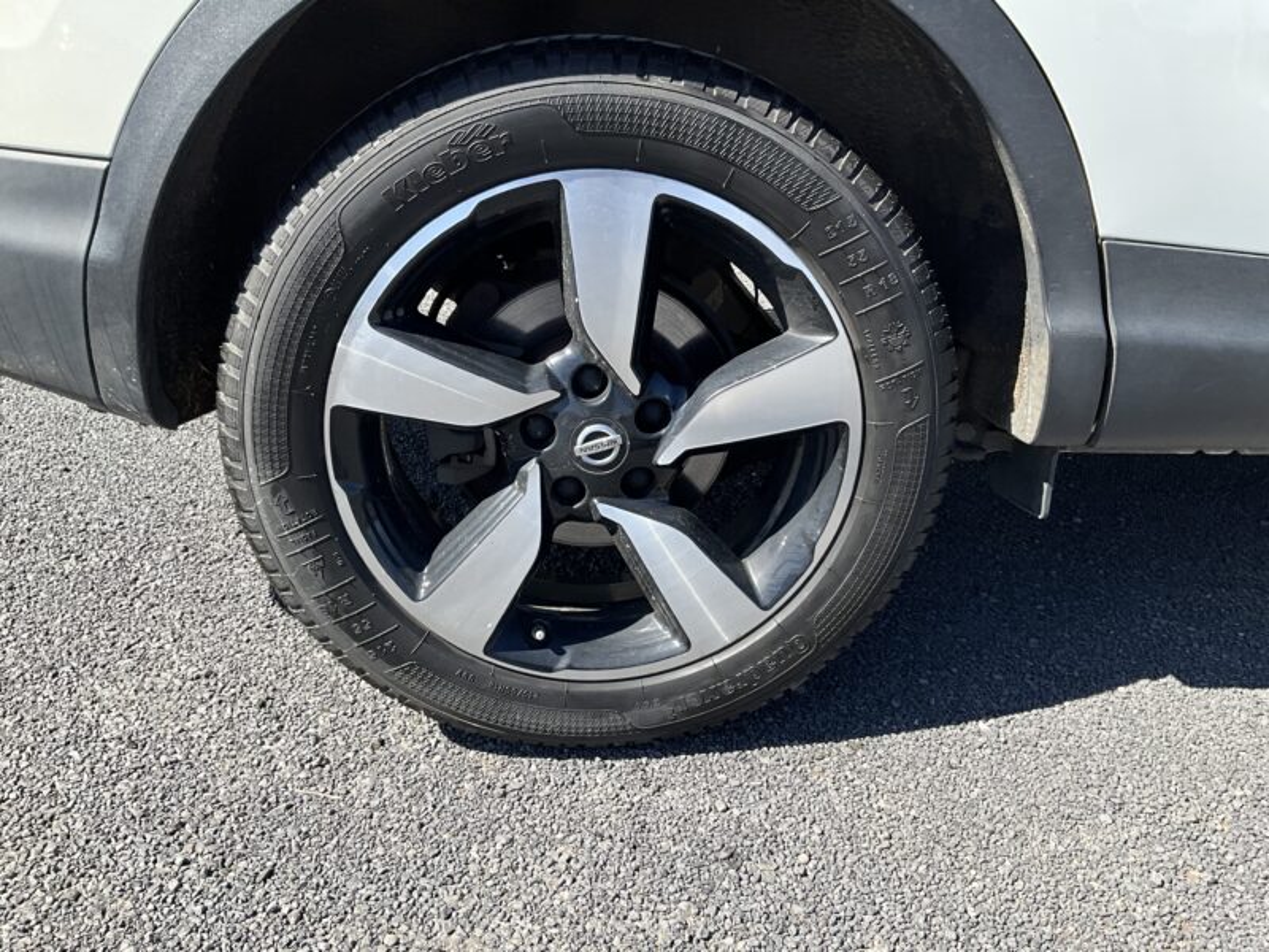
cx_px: 634
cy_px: 476
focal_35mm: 29
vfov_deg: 48.2
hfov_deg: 61.7
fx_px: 1063
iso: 25
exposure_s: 1/606
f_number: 1.8
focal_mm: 3
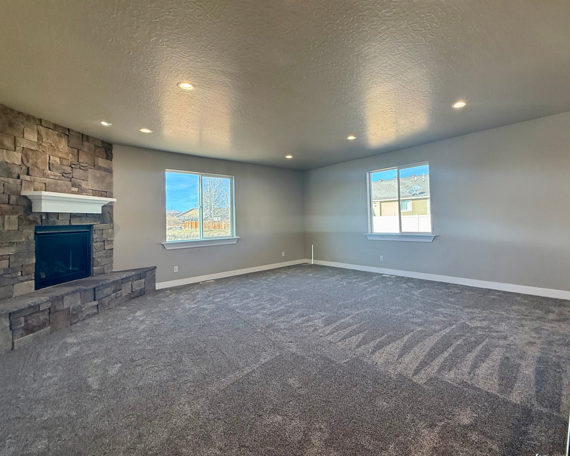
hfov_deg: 92.7
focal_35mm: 16
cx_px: 320
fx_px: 270
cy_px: 212
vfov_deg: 80.3
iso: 80
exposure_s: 1/120
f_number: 2.2
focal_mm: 2.22
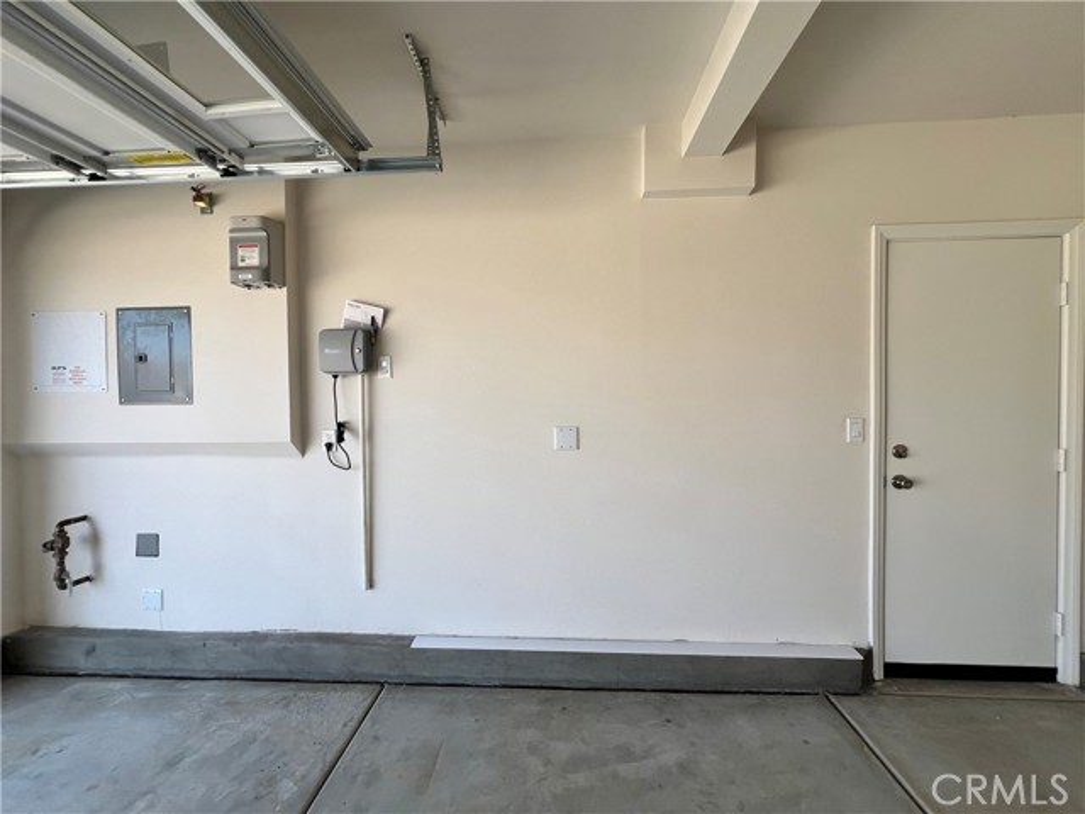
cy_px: 407
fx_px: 407
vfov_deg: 89.9
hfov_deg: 106.2
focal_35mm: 13
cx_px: 542
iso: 32
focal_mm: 1.57
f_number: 1.8
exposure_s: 1/216
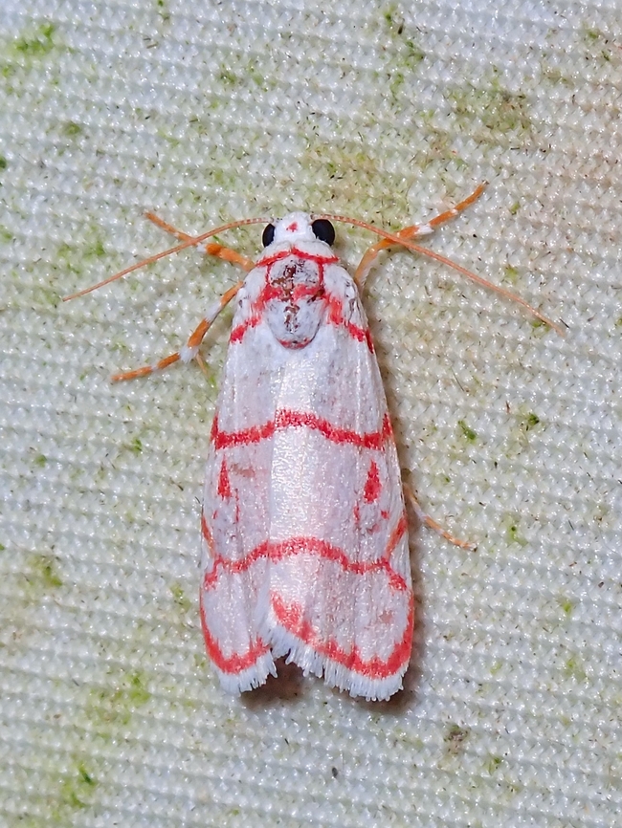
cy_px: 414
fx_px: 2395
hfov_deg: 14.8
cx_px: 311
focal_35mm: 100
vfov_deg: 19.6
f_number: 6.3
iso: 125
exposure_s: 1/400
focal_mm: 18
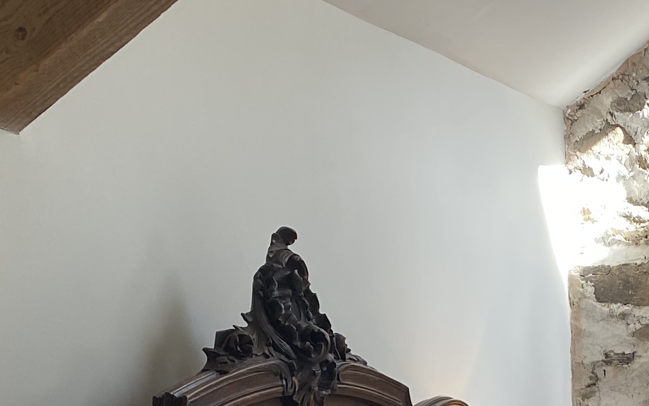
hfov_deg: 20.9
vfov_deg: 12.9
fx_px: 1627
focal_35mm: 92
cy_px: 724
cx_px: 795
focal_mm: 4.25
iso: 64
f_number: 1.8
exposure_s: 1/100
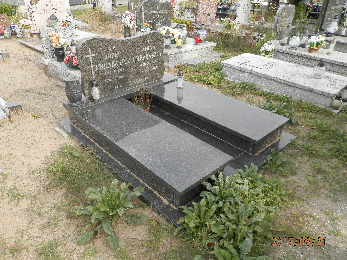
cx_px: 169
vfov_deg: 53.0
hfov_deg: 67.3
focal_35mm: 26
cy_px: 135
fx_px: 261
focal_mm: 4.5
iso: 80
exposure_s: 1/320
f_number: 3.1
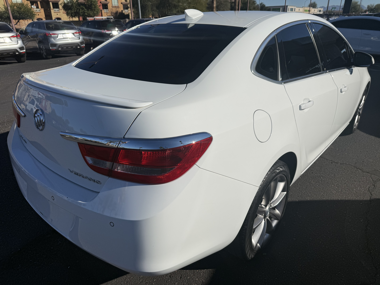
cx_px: 190
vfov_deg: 56.8
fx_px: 263
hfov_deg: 71.6
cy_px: 142
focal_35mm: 24
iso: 64
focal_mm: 6.76
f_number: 1.78
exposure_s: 1/14286
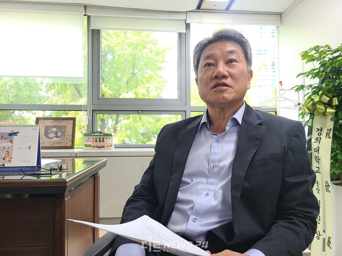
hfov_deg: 67.3
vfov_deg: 53.1
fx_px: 257
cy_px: 128
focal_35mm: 26
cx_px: 171
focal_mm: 5.4
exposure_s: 1/60
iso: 80
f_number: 1.8
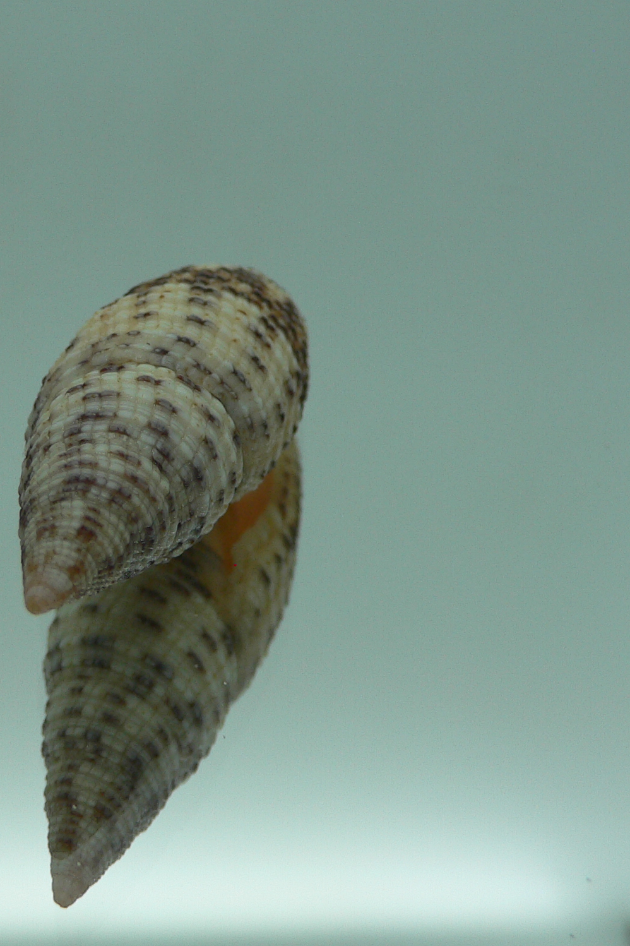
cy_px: 471
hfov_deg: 27.2
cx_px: 164
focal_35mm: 49
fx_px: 1287
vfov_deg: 40.4
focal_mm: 4.6
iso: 80
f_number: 2.8
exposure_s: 1/100
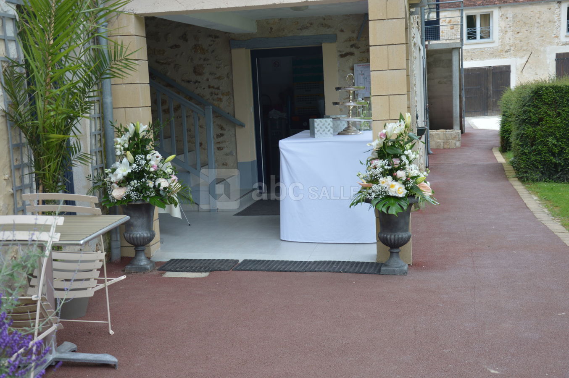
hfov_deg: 35.1
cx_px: 284
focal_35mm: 57
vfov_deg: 23.7
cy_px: 189
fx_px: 900
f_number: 4.5
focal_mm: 38
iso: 100
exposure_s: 1/125
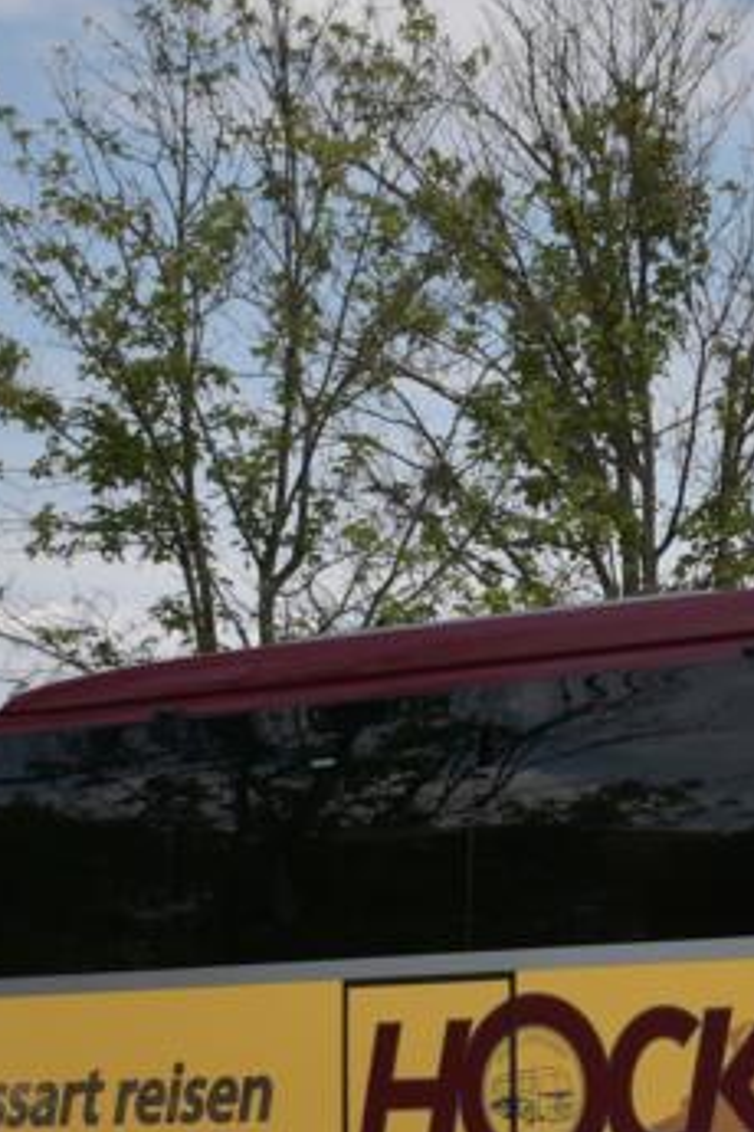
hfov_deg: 12.0
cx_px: 1024
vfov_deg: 18.6
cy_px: 669
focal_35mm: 110
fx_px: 3456
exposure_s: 1/2500
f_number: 3.5
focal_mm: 22
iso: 200
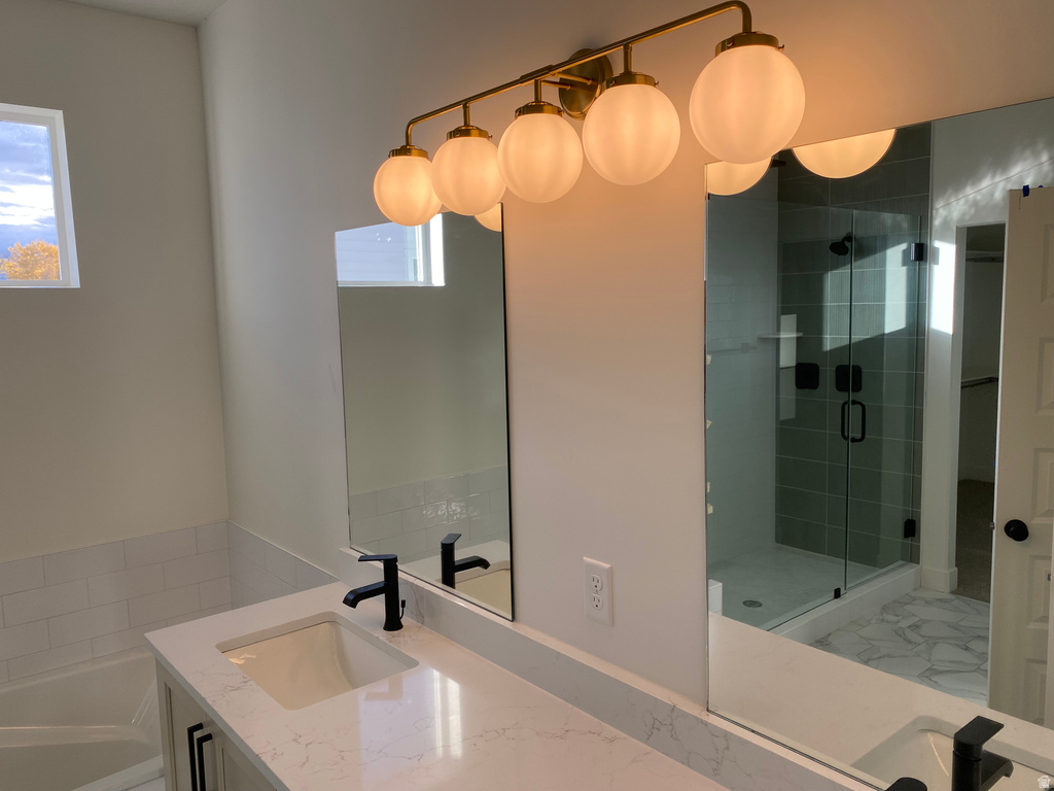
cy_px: 396
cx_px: 527
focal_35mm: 26
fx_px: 792
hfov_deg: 67.3
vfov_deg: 53.1
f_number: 1.8
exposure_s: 1/245
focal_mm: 4.25
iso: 32
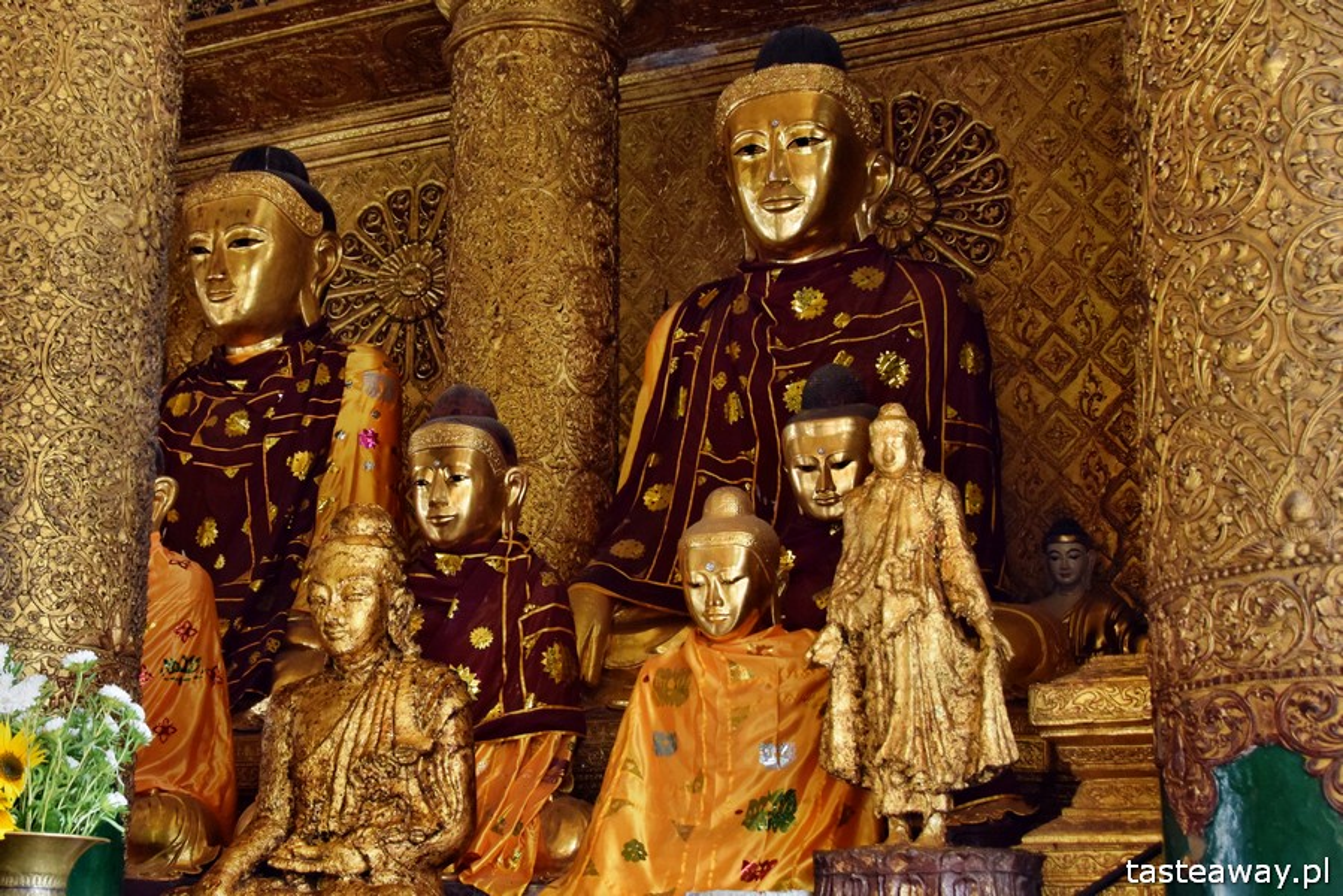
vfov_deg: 33.0
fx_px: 1511
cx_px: 672
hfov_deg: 47.9
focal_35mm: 40
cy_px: 448
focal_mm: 27
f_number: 5.6
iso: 1600
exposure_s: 1/15
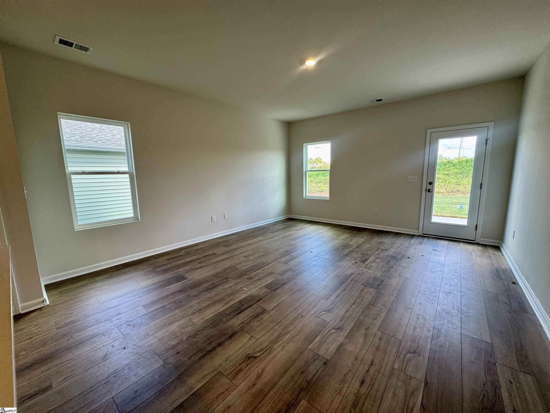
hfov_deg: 102.1
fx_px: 222
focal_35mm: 14
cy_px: 206
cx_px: 275
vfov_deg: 85.7
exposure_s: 1/120
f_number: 2.2
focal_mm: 2.22
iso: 100
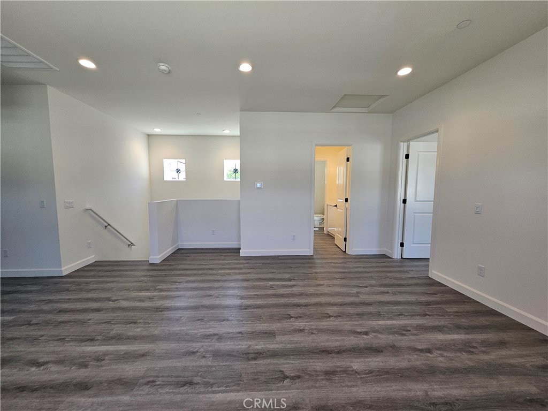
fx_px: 206
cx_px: 274
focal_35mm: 13
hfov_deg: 106.2
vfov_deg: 89.9
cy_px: 206
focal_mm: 1.74
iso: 50
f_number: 2.2
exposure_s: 1/60
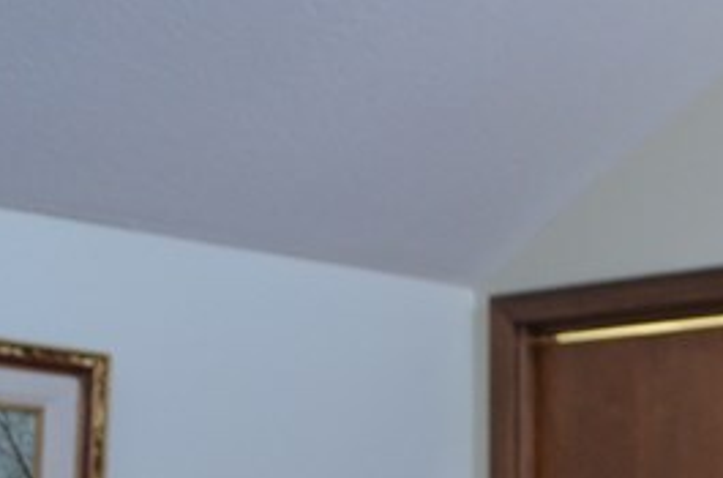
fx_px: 2223
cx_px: 1213
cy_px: 654
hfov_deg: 16.2
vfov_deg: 11.9
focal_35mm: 111
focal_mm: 18
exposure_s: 1/60
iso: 800
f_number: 4.5
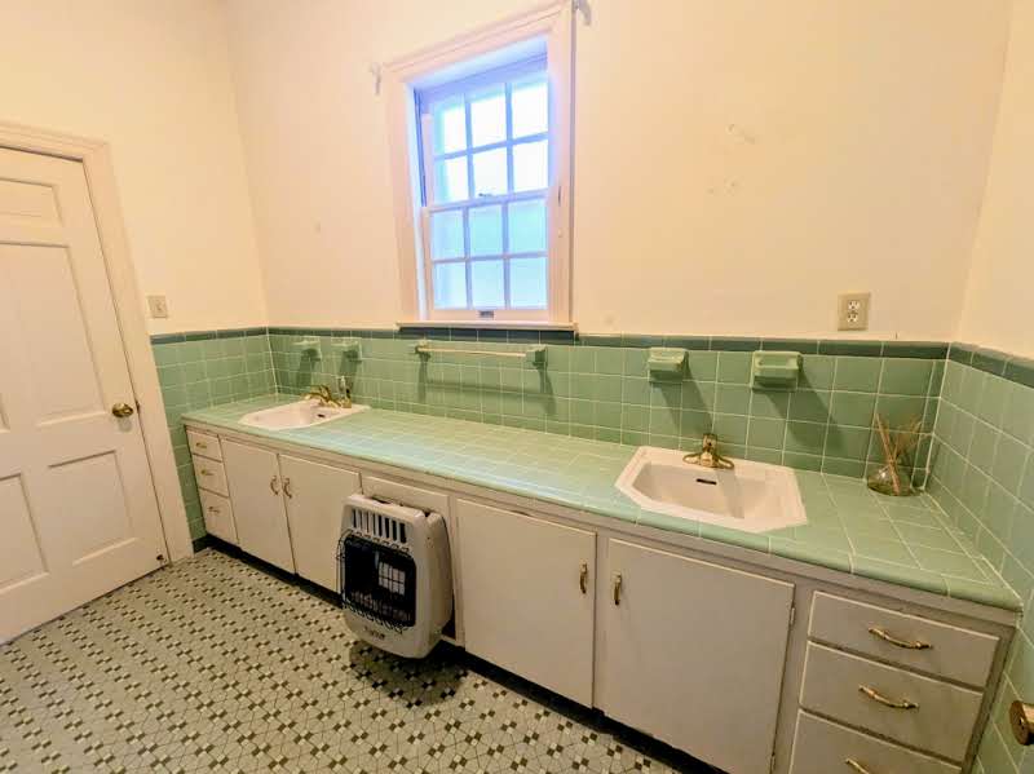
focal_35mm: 14
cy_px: 387
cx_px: 517
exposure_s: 1/74.8
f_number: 2.2
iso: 47
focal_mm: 1.85
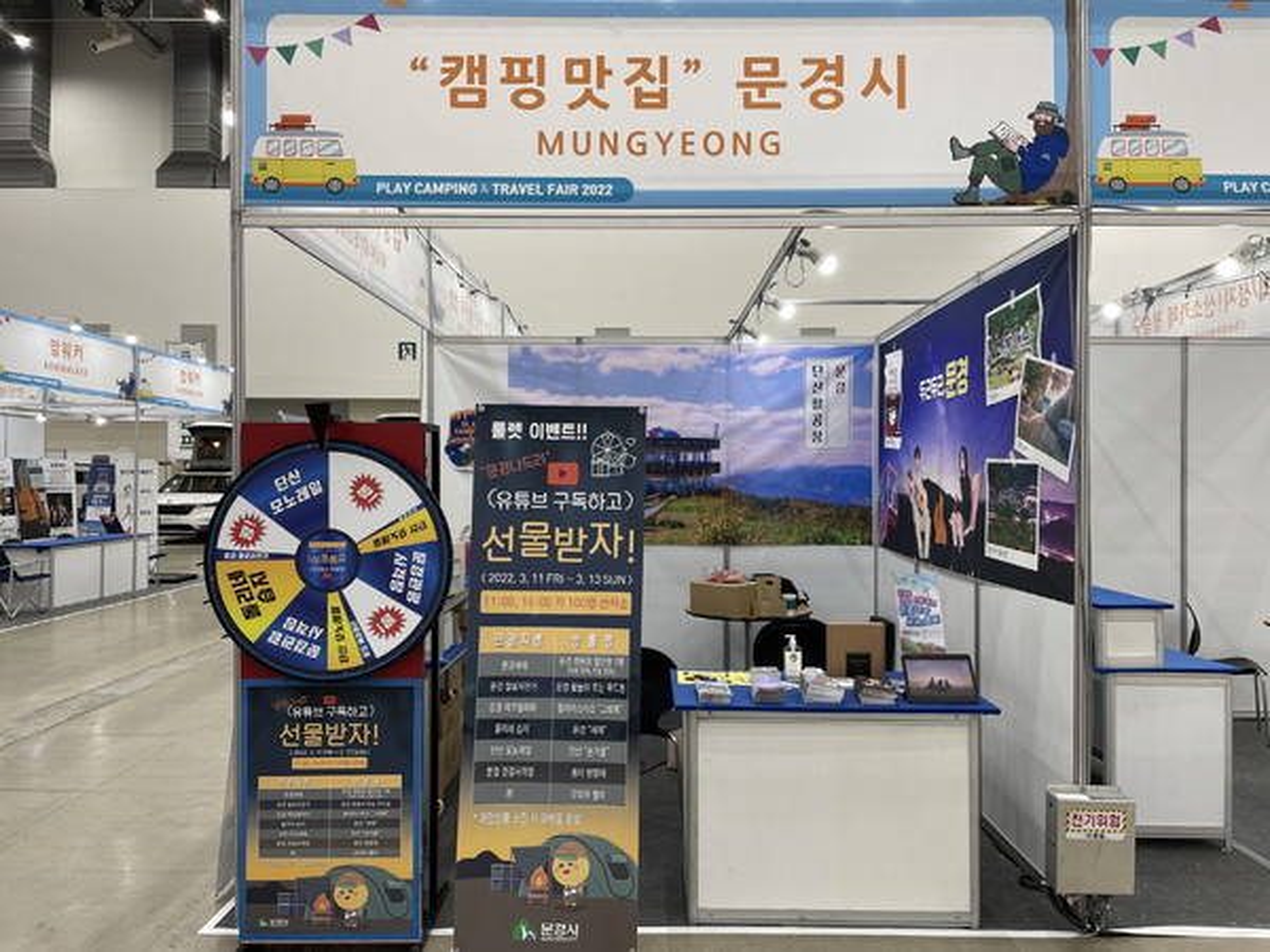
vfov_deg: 53.1
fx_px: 954
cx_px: 635
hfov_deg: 67.3
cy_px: 476
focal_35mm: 26
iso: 100
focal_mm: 4.2
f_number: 1.6
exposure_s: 1/120
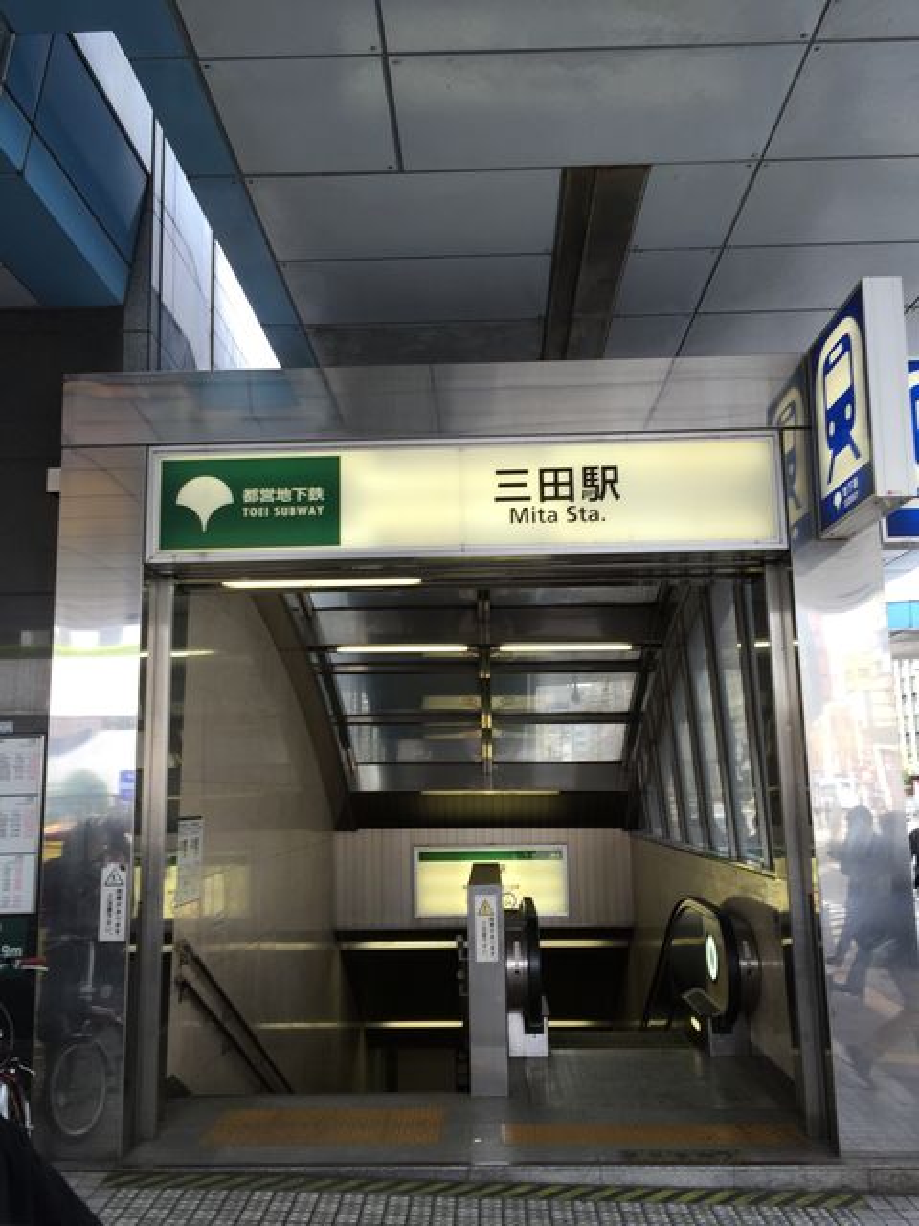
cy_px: 613
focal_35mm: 29
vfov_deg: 61.7
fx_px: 1027
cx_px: 460
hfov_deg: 48.2
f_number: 2.2
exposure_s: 1/120
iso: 32
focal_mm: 4.15
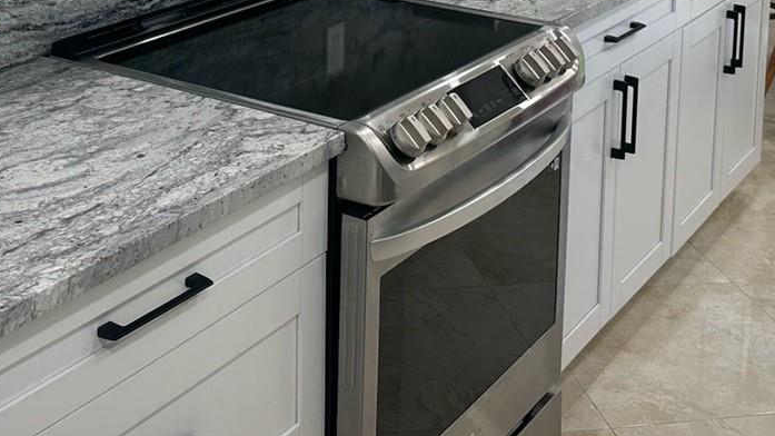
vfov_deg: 18.7
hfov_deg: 34.7
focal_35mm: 60
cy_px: -115
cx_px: 295
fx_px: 1233
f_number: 1.78
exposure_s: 1/120
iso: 80
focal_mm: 6.86
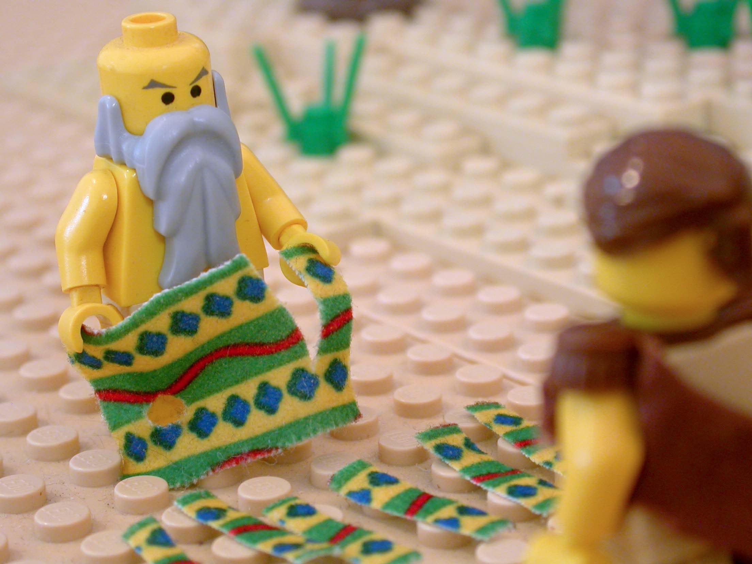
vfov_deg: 14.0
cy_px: 282
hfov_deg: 18.5
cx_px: 376
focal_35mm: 106
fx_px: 2303
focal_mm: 22
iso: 100
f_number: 4.1
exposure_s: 1/14
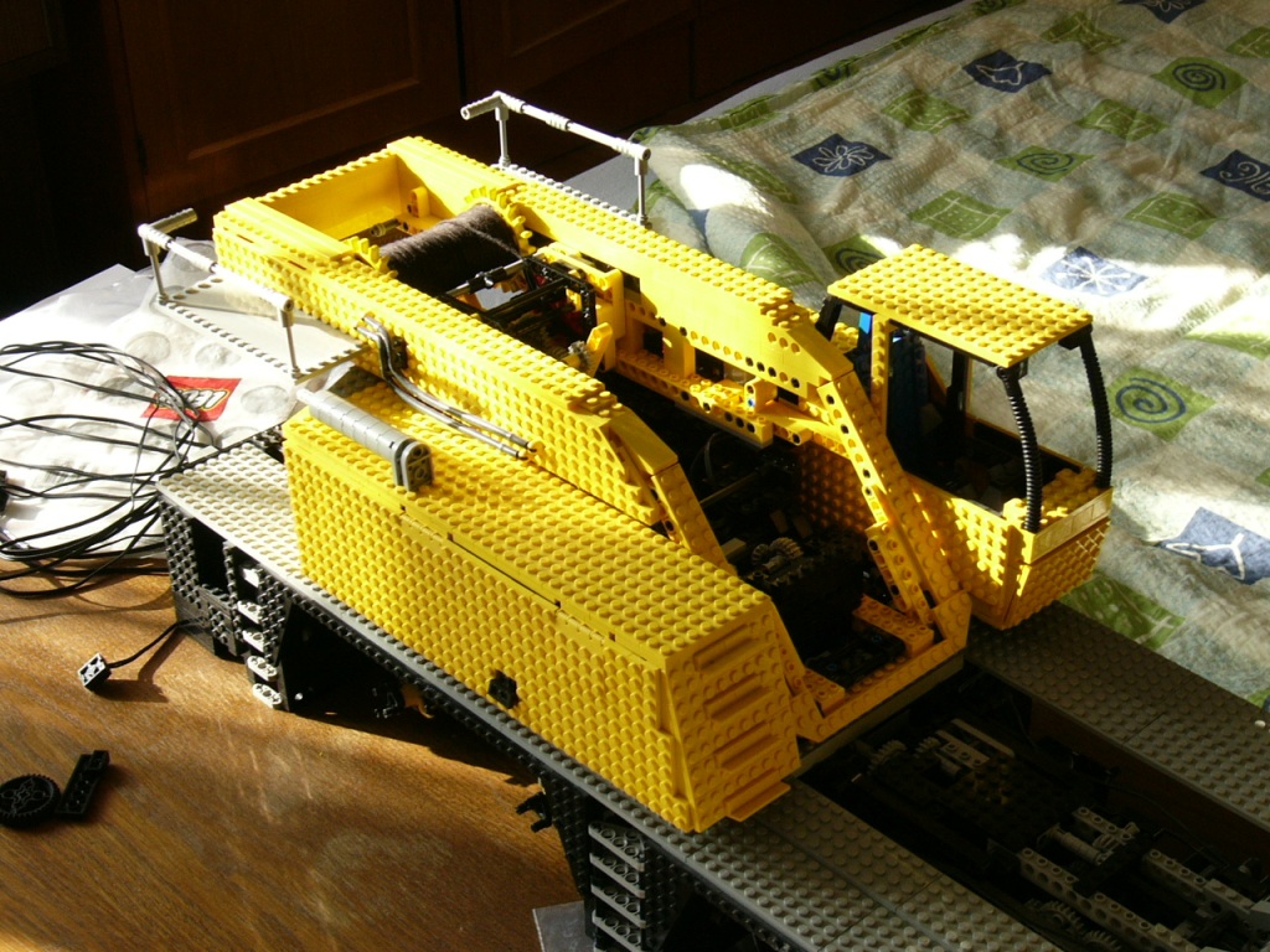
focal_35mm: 60
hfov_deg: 32.2
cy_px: 476
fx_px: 2201
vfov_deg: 24.4
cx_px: 635
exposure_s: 1/60
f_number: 3.7
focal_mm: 10
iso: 100
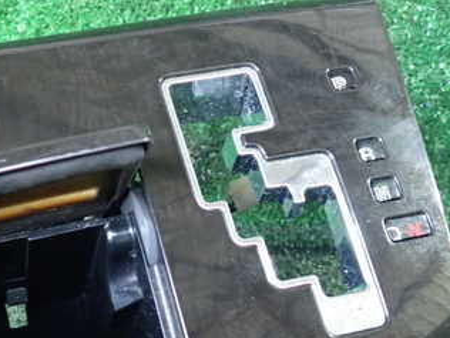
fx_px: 741
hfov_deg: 33.4
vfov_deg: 25.4
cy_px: 252
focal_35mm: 57
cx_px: 137
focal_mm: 5.4
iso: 800
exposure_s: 1/15
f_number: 2.3
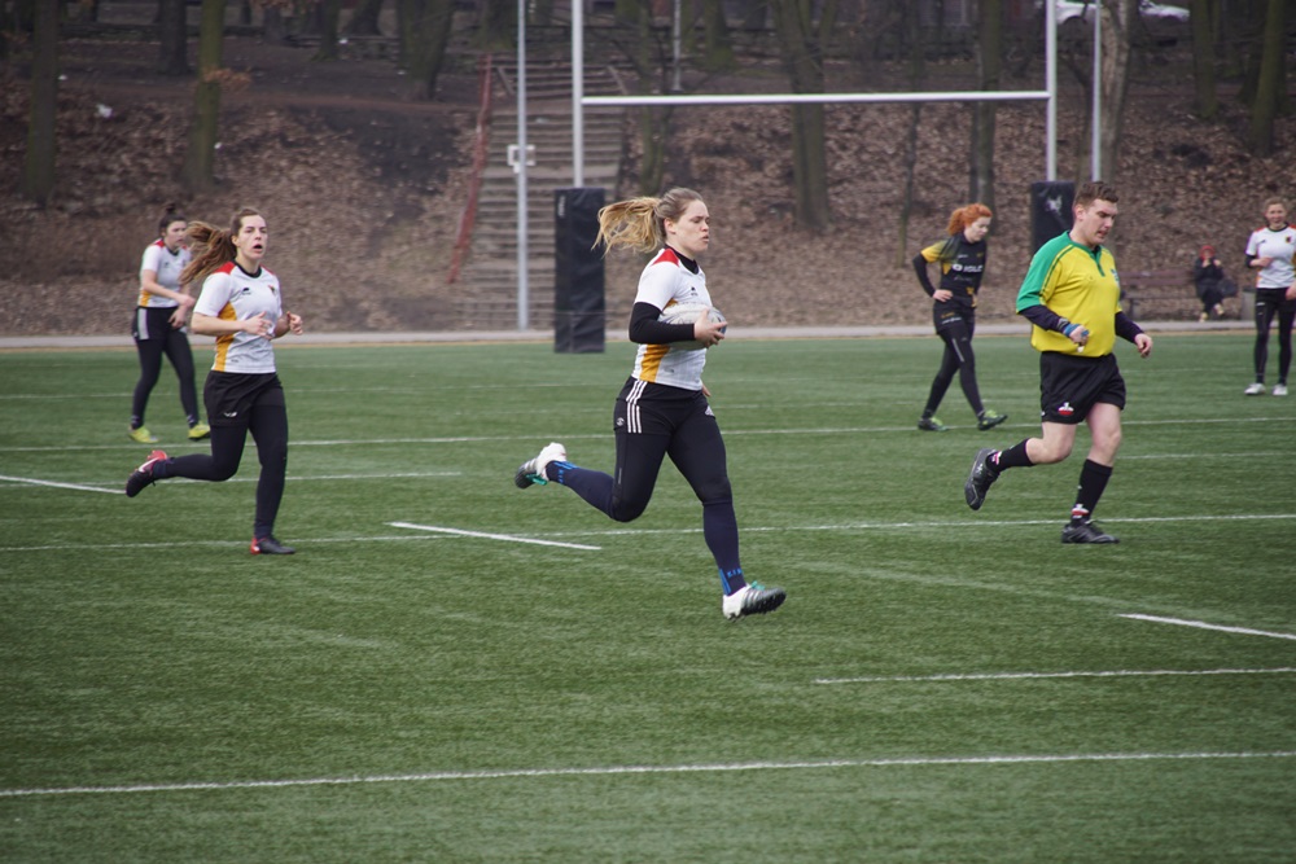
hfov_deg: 6.9
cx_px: 648
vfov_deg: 4.6
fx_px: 10801
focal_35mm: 300
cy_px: 432
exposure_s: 1/320
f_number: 6.3
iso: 200
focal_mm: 200
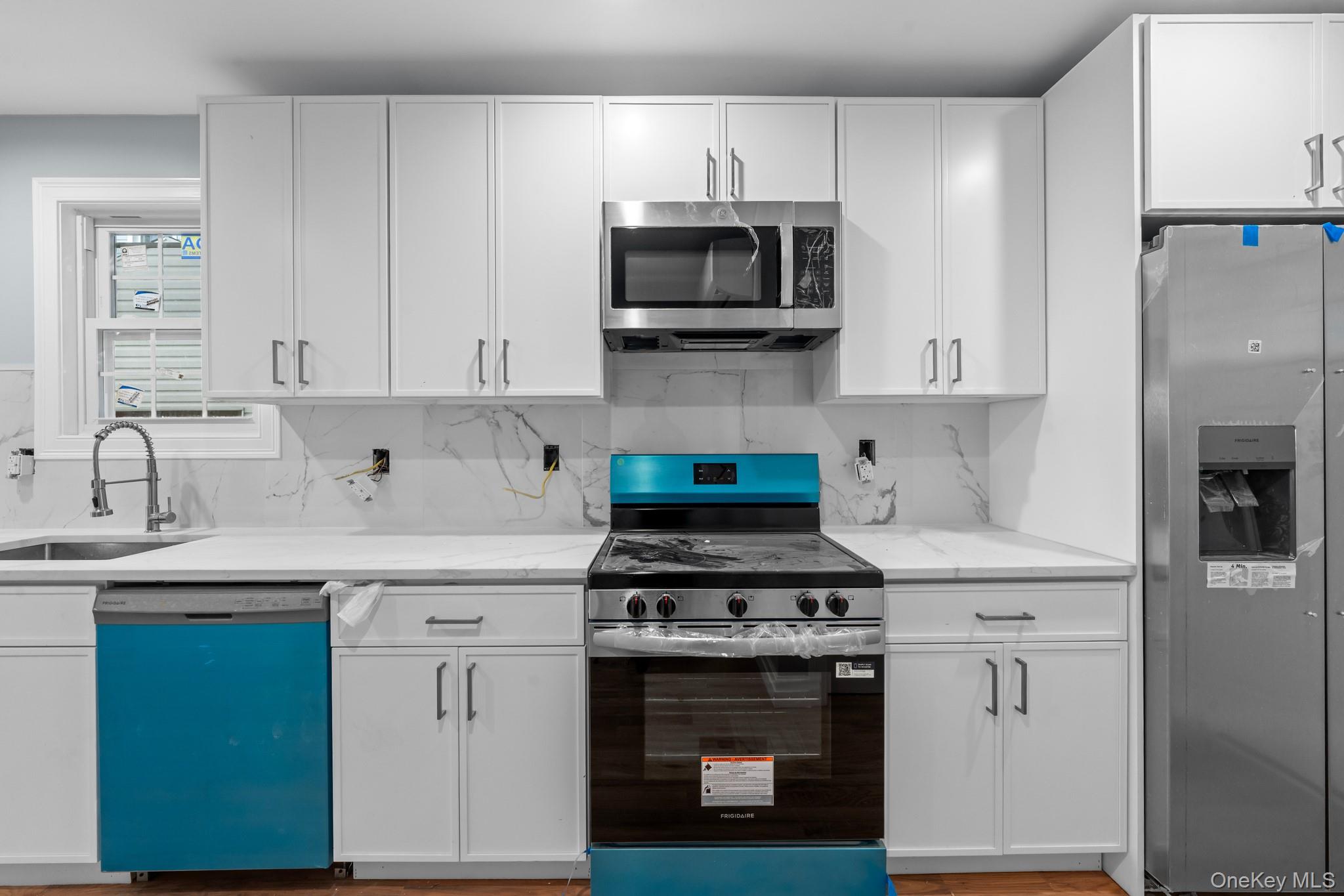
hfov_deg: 104.3
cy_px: 448
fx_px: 523
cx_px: 672
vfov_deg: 81.2
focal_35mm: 14
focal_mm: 14
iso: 800
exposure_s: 1/8
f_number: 10
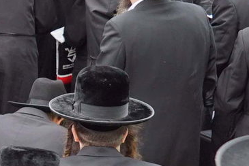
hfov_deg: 13.3
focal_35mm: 138
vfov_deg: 10.0
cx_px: -203
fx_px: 955
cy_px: 86
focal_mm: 24
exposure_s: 1/160
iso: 1000
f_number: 4
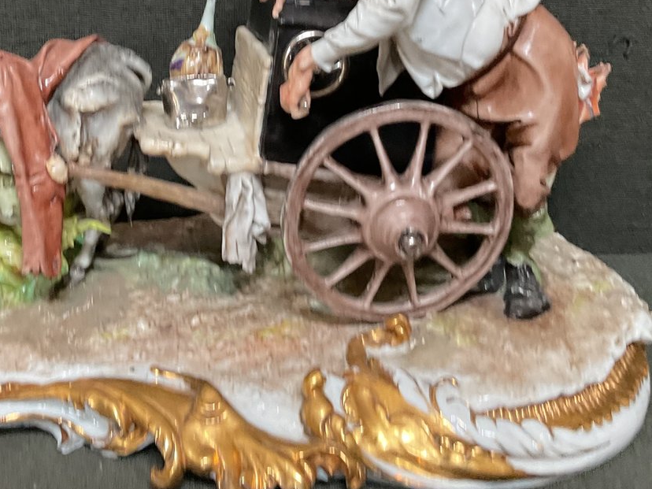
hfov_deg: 35.9
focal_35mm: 53
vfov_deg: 26.7
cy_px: 59
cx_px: 229
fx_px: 998
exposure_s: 1/50
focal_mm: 3
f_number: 1.8
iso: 100
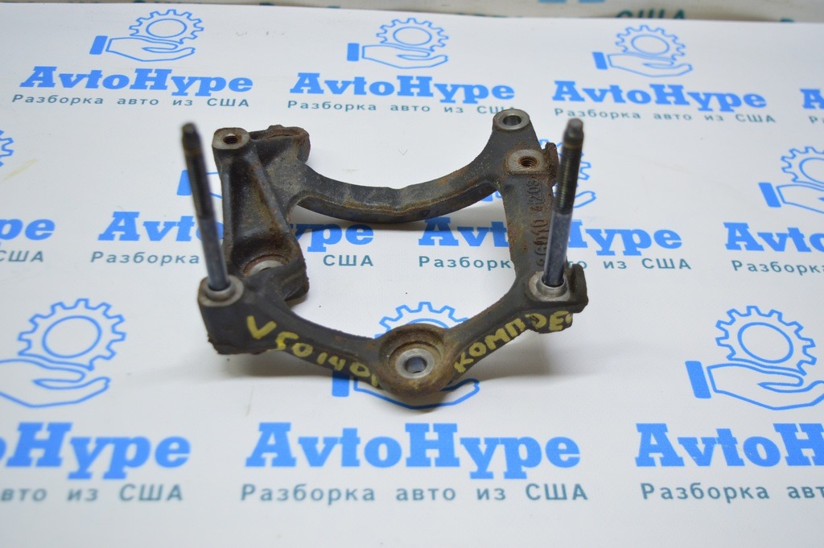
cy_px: 274
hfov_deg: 46.4
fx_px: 961
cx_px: 412
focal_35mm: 42
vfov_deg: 31.8
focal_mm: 28
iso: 400
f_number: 4.2
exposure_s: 1/50
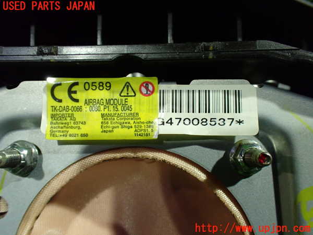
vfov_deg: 46.8
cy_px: 118
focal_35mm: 30
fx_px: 271
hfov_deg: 60.0
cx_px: 156
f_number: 2.3
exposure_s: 1/50
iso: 800
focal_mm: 5.4
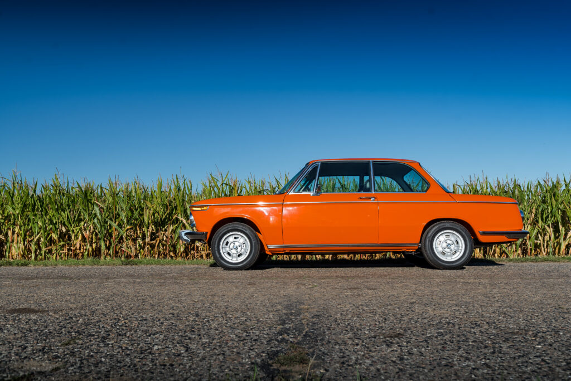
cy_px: 190
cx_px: 286
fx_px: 460
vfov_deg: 45.0
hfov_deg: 63.6
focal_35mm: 29
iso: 100
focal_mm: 29
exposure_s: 1/400
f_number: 5.6
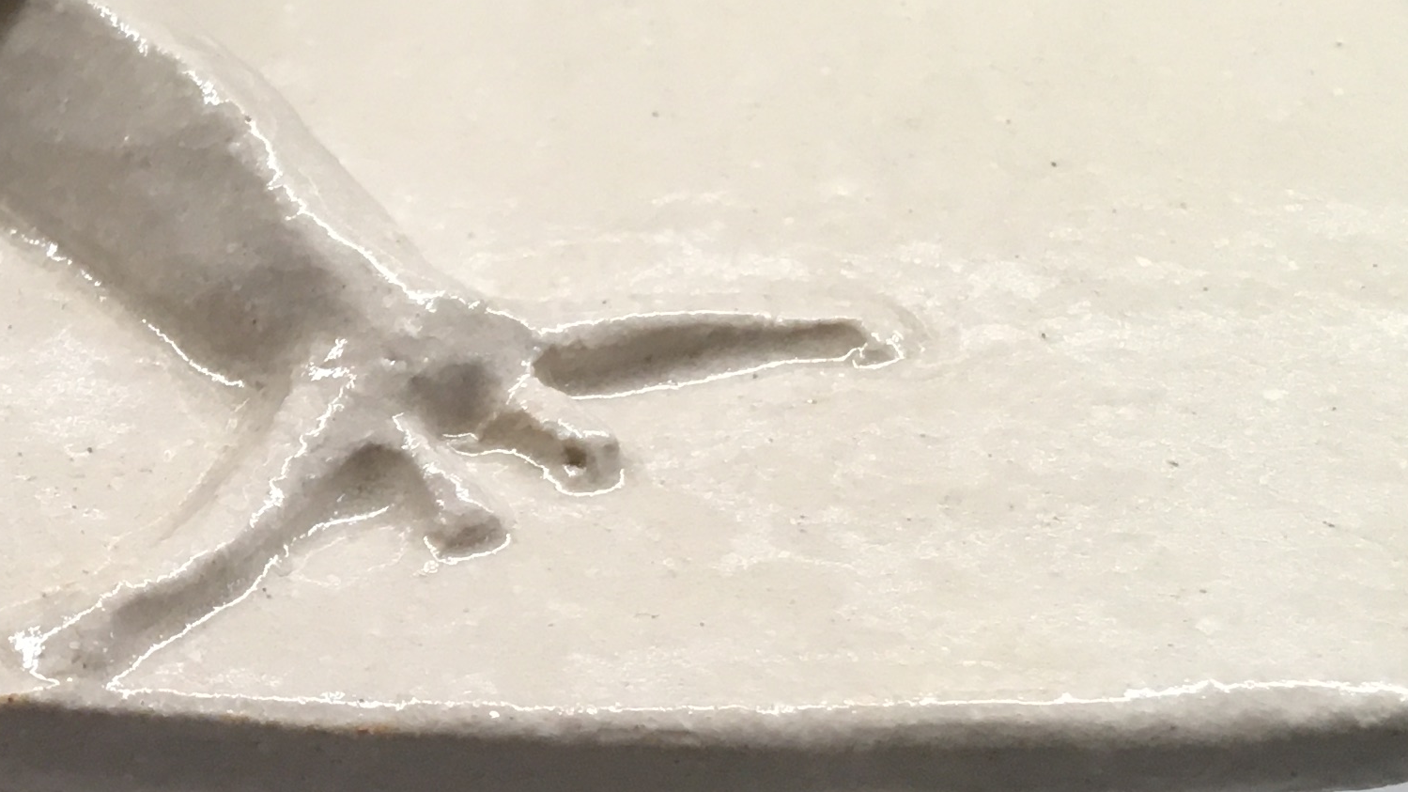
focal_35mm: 85
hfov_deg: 23.5
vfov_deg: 14.1
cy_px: 668
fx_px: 3173
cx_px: -131
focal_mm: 4.15
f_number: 2.2
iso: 50
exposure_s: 1/33
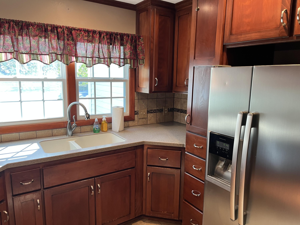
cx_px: 150
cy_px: 112
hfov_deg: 67.3
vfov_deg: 53.1
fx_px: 225
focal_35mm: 26
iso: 80
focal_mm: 5.1
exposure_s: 1/60
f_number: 1.6
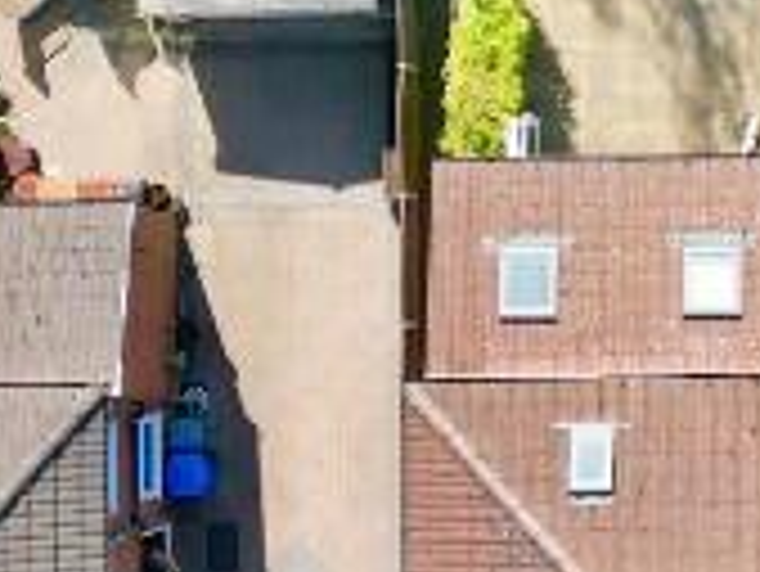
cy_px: 171
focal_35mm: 145
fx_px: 3186
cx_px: 827
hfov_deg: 13.3
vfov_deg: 10.2
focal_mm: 6.72
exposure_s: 1/1500
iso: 140
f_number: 1.7
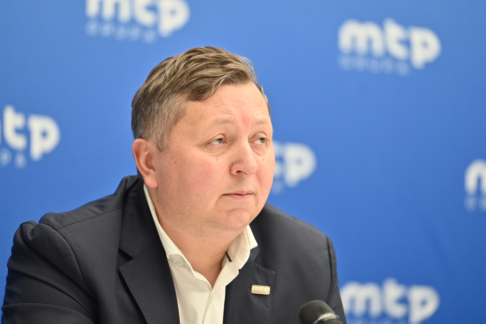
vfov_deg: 10.2
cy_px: 162
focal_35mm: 135
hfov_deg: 15.2
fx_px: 1822
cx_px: 243
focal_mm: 135
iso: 1100
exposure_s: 1/200
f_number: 2.8
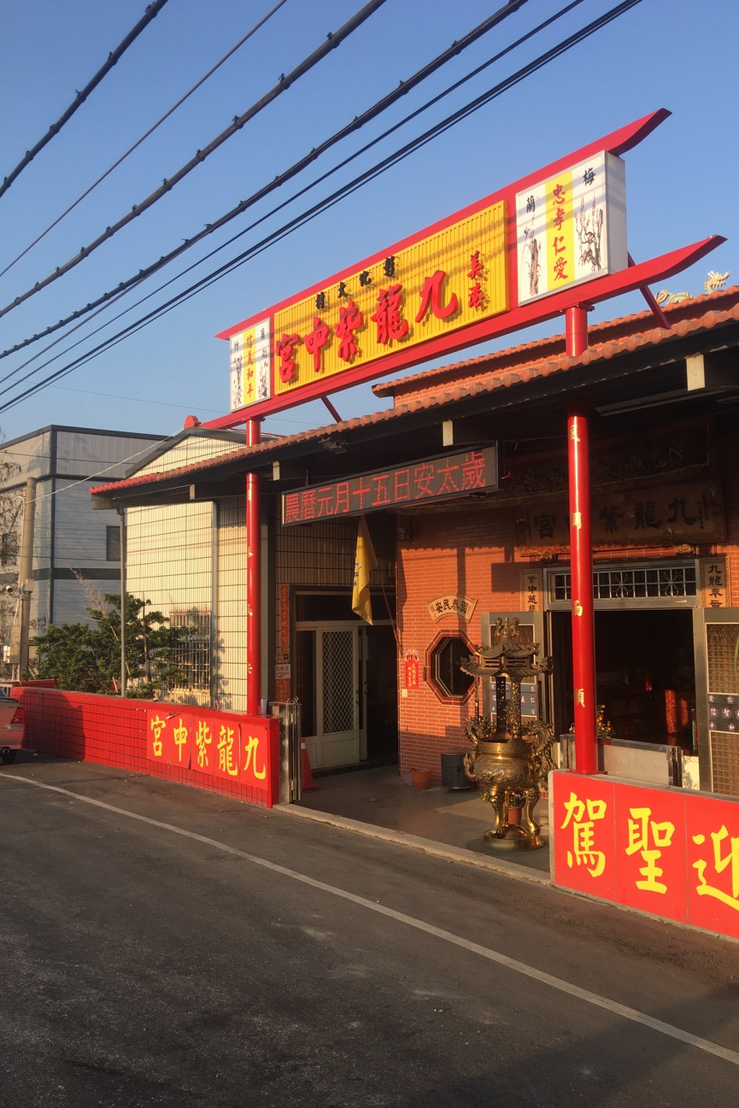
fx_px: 954
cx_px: 425
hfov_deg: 42.2
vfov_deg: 60.3
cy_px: 554
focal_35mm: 31
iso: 25
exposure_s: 1/469
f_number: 2.2
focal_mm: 4.15
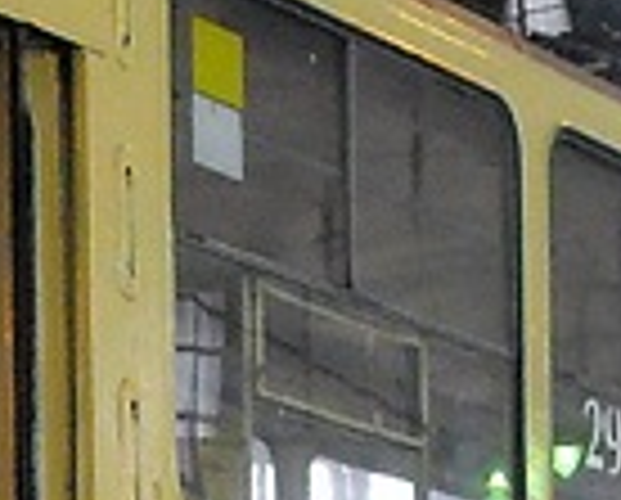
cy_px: 667
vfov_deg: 6.1
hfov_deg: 7.6
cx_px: 158
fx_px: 4660
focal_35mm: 253
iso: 400
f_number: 2.8
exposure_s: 1/54
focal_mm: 5.7
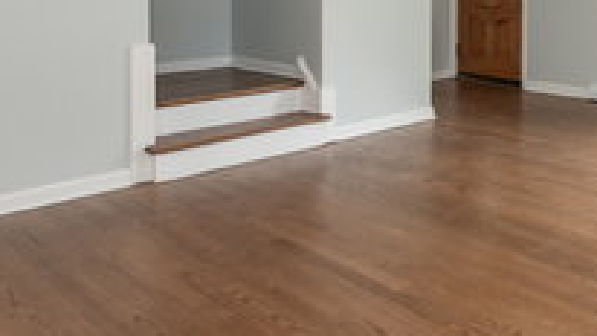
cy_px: -26
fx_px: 618
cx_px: 593
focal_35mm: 39
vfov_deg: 28.0
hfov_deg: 44.2
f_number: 9
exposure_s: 1/5
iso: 200
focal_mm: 16
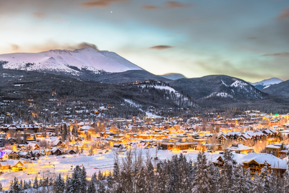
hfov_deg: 36.2
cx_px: 144
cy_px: 96
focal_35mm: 55
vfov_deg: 24.6
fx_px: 441
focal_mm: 55
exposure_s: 25
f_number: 11
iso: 64
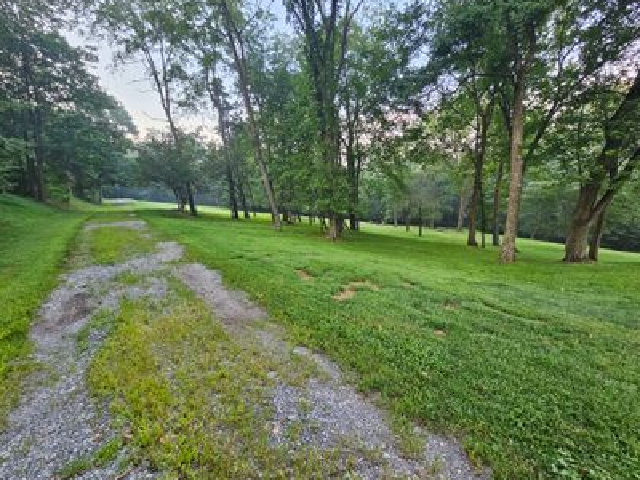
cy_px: 241
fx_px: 259
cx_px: 343
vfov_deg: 85.7
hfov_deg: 101.9
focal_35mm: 14
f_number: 2.2
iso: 125
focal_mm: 2.2
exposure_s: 1/60
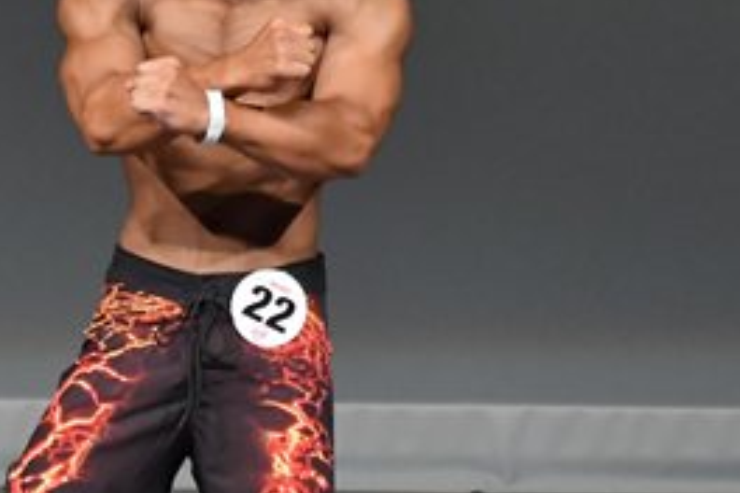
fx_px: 22630
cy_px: 387
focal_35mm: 1101
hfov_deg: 1.9
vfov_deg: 1.2
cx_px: 122
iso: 4000
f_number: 5.6
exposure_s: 1/400
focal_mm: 250
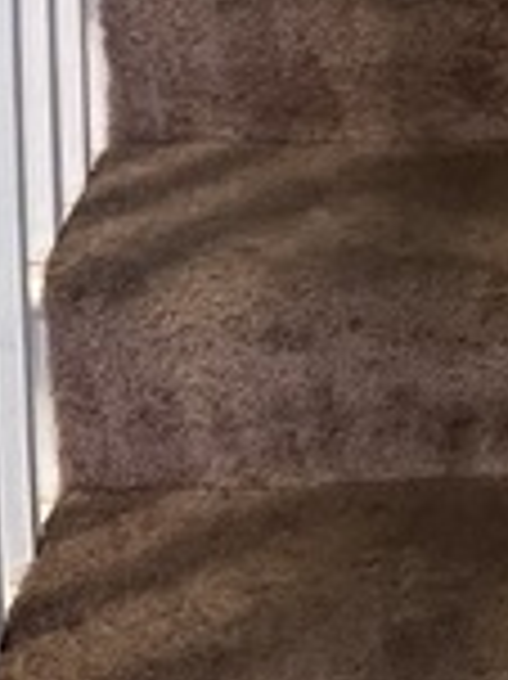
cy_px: -32
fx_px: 1822
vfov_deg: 20.3
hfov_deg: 14.8
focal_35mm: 93
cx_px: 751
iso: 640
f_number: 1.8
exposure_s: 1/40
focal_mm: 1.57
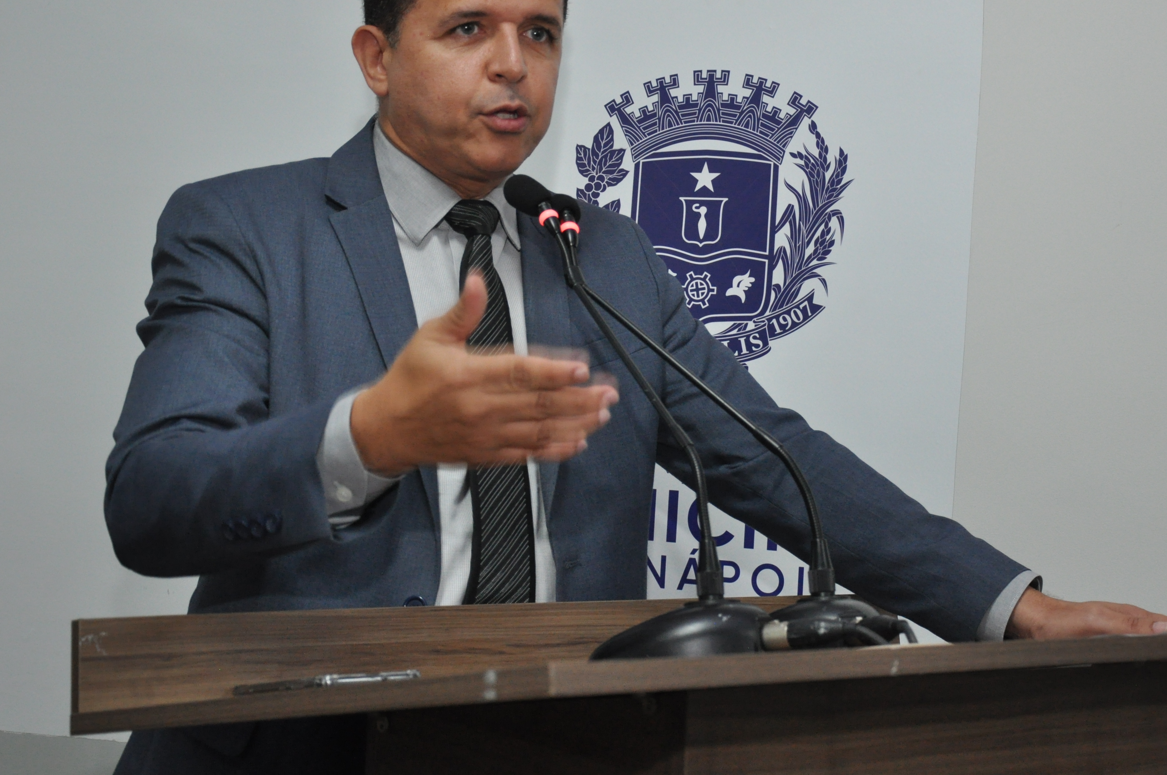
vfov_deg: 17.9
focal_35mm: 76
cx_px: 653
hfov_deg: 26.7
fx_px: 2461
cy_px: 298
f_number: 5
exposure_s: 1/80
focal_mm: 40
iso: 1000
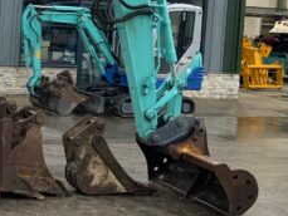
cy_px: 36
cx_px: -84
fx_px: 674
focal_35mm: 81
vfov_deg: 18.0
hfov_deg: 21.8
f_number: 1.8
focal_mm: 3
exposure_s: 1/111
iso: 64
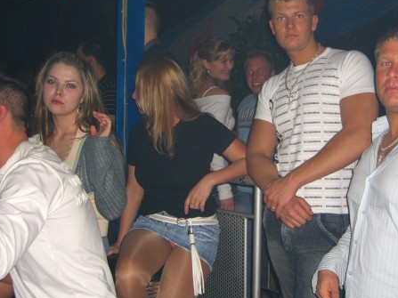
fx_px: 586
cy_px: 133
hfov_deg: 37.2
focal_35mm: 51
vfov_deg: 28.5
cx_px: 253
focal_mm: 7.9
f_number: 2.8
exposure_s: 1/60
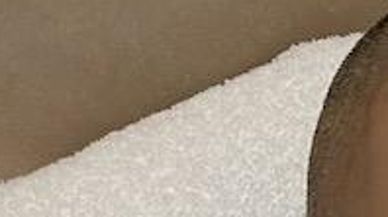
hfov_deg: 12.0
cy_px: 145
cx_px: 692
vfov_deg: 7.3
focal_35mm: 165
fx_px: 1696
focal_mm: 2.69
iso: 250
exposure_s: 1/50
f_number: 1.9
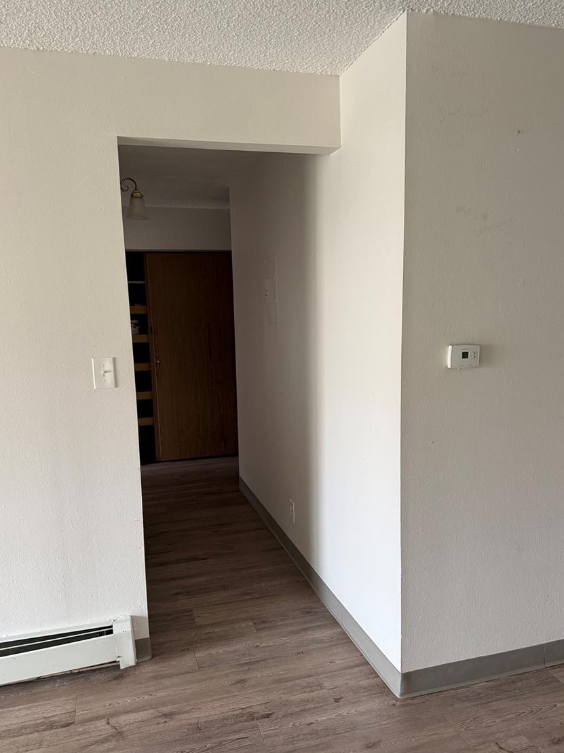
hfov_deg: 53.0
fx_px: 565
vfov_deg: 67.3
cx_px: 268
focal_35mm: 26
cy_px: 392
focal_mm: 6.76
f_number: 1.78
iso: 250
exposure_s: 1/60
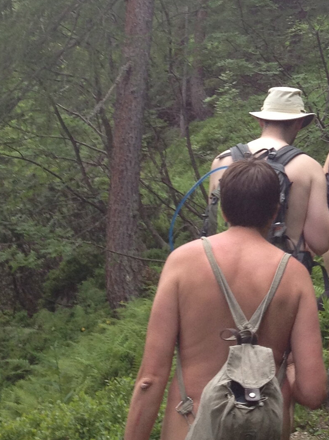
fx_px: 1369
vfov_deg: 17.9
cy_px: 27
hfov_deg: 13.2
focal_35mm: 108
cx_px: 426
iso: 50
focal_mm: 4.28
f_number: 2.4
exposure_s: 1/196
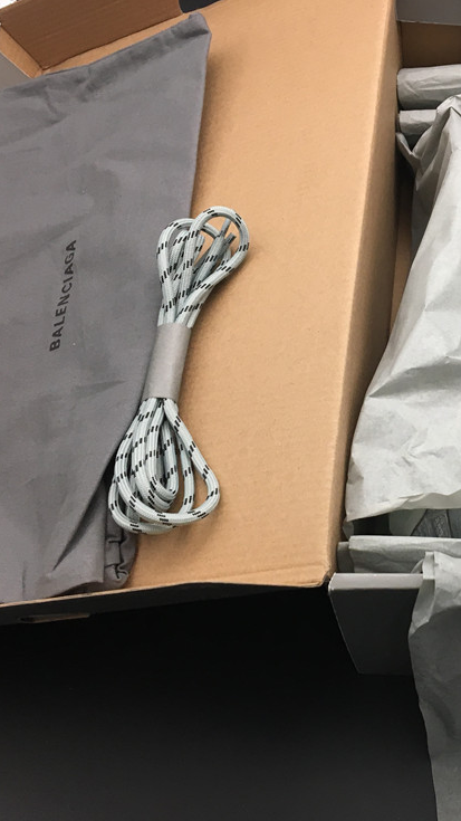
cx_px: 440
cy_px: 409
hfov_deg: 26.5
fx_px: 935
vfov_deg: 47.4
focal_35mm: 43
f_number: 2.2
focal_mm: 4.15
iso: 40
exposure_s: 1/33
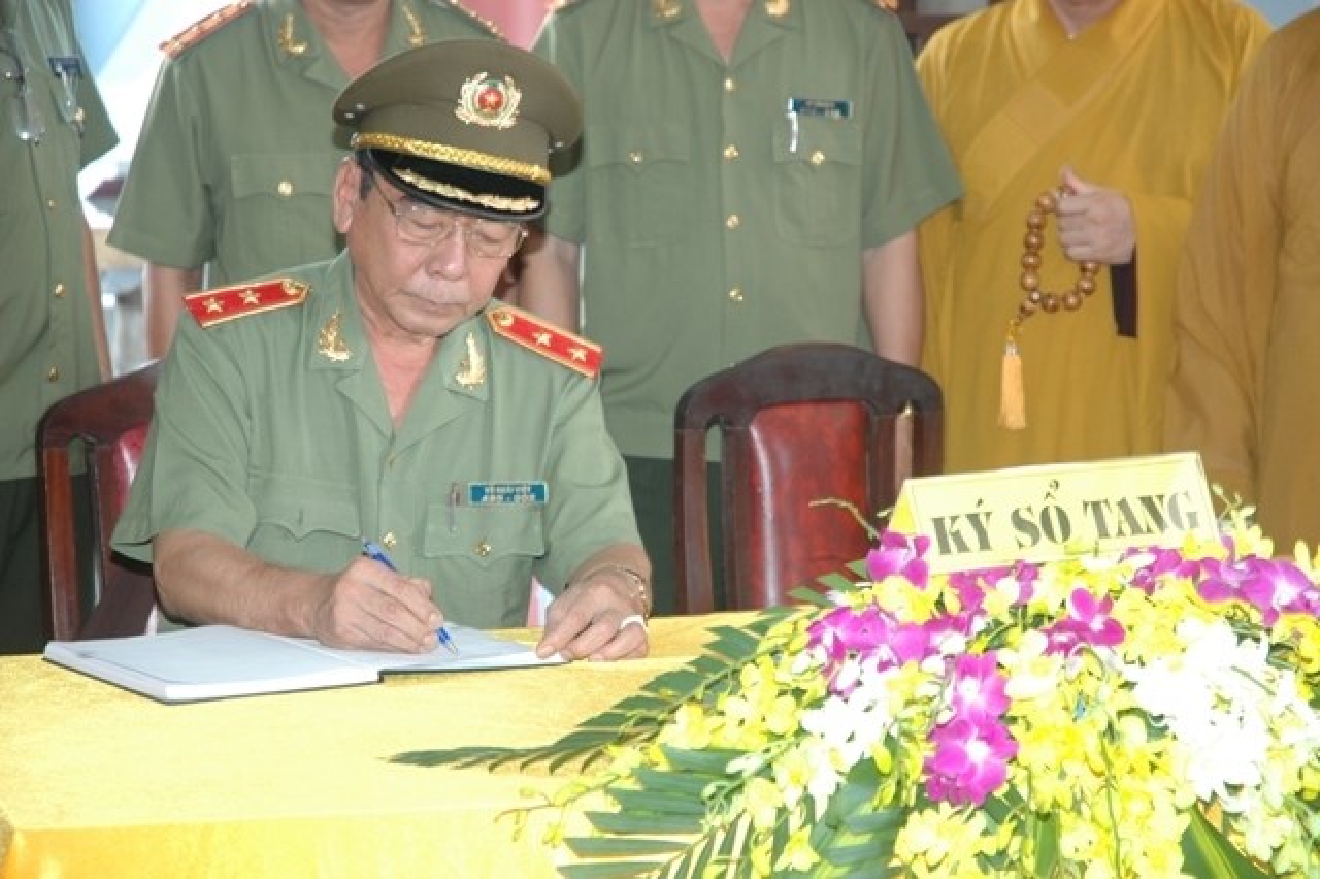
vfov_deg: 13.0
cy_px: 440
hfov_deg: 19.5
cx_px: 660
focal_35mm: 105
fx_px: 3848
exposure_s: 1/10
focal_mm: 70
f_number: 4.5
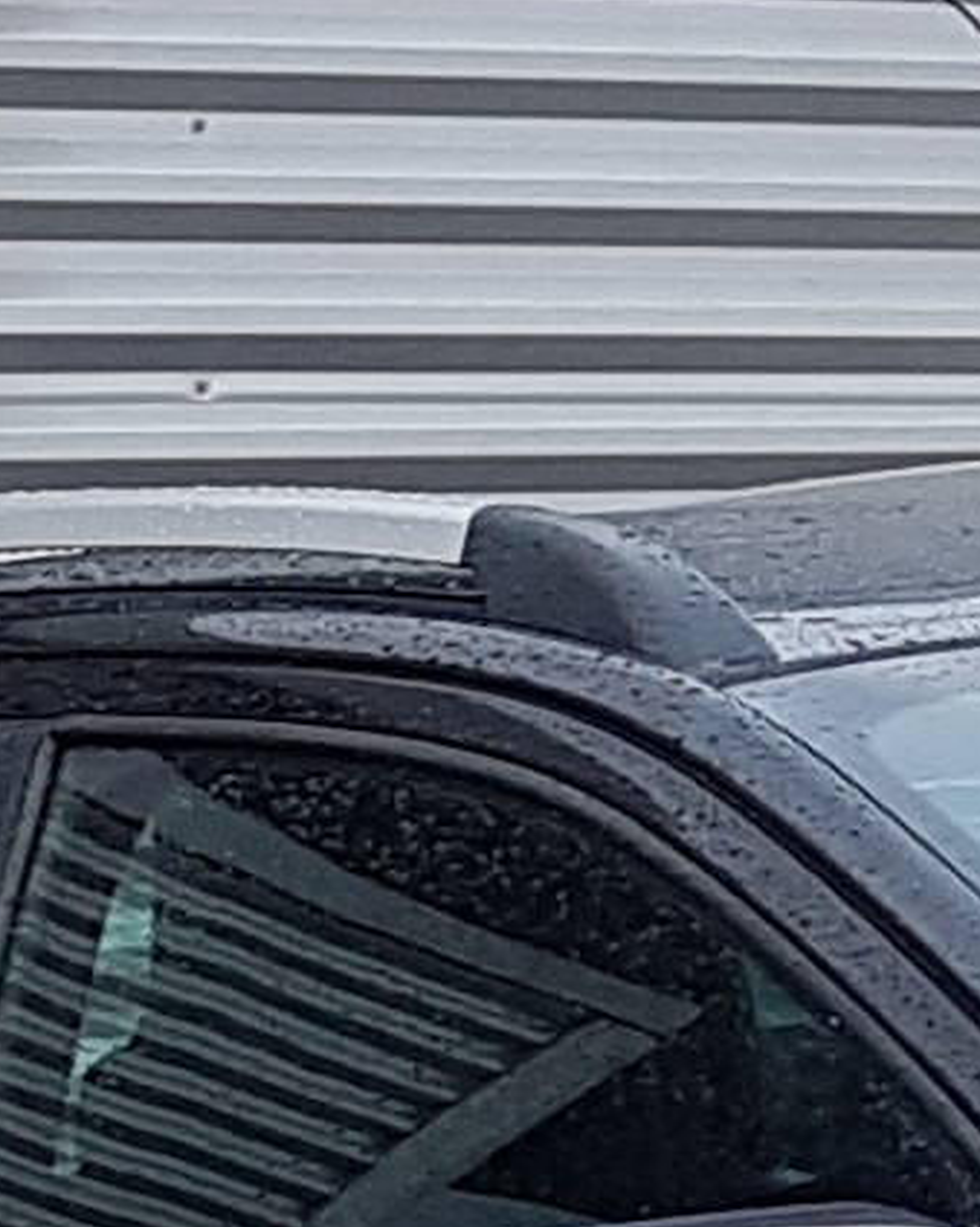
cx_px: -1600
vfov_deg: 7.5
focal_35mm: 242
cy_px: 2869
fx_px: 8780
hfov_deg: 6.0
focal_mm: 4.2
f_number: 1.7
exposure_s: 1/233
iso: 40
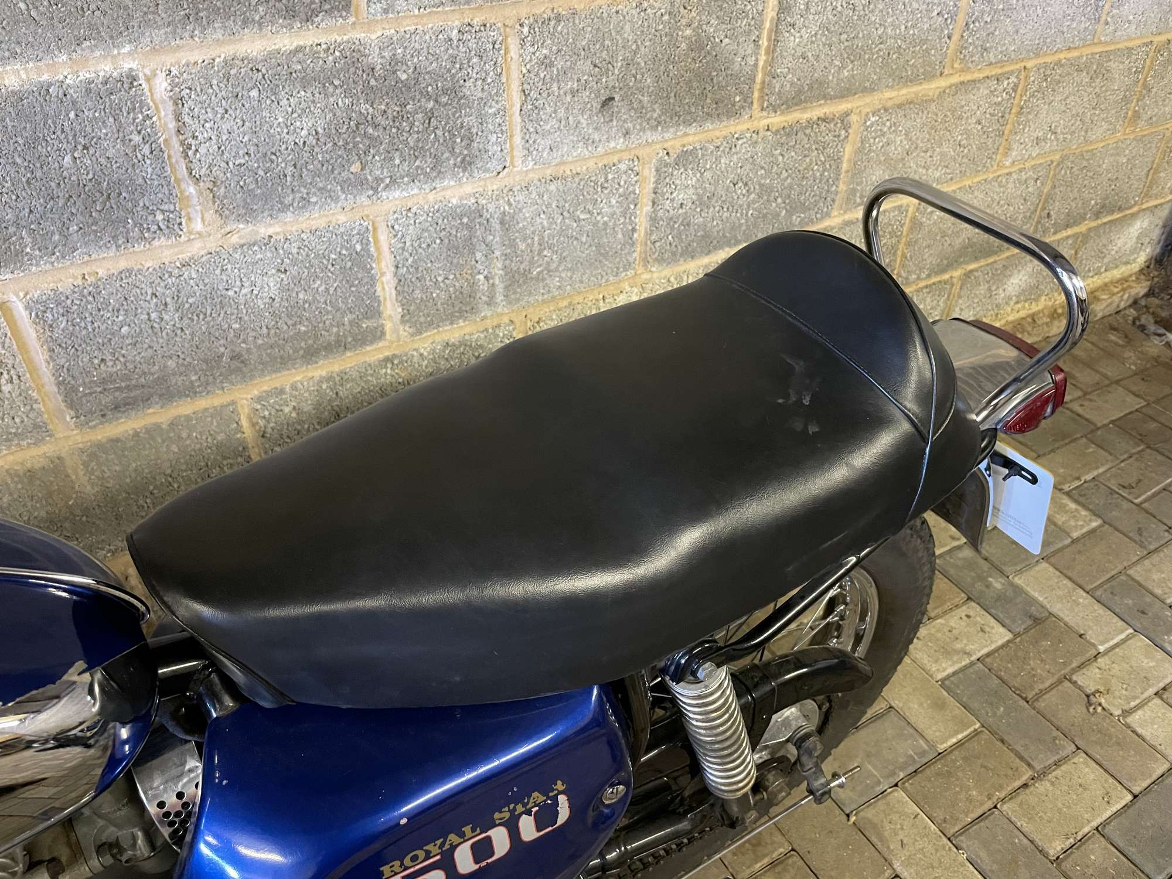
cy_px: 440
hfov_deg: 67.3
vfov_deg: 53.1
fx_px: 880
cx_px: 586
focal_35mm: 26
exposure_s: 1/33
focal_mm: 4.2
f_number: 1.6
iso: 640
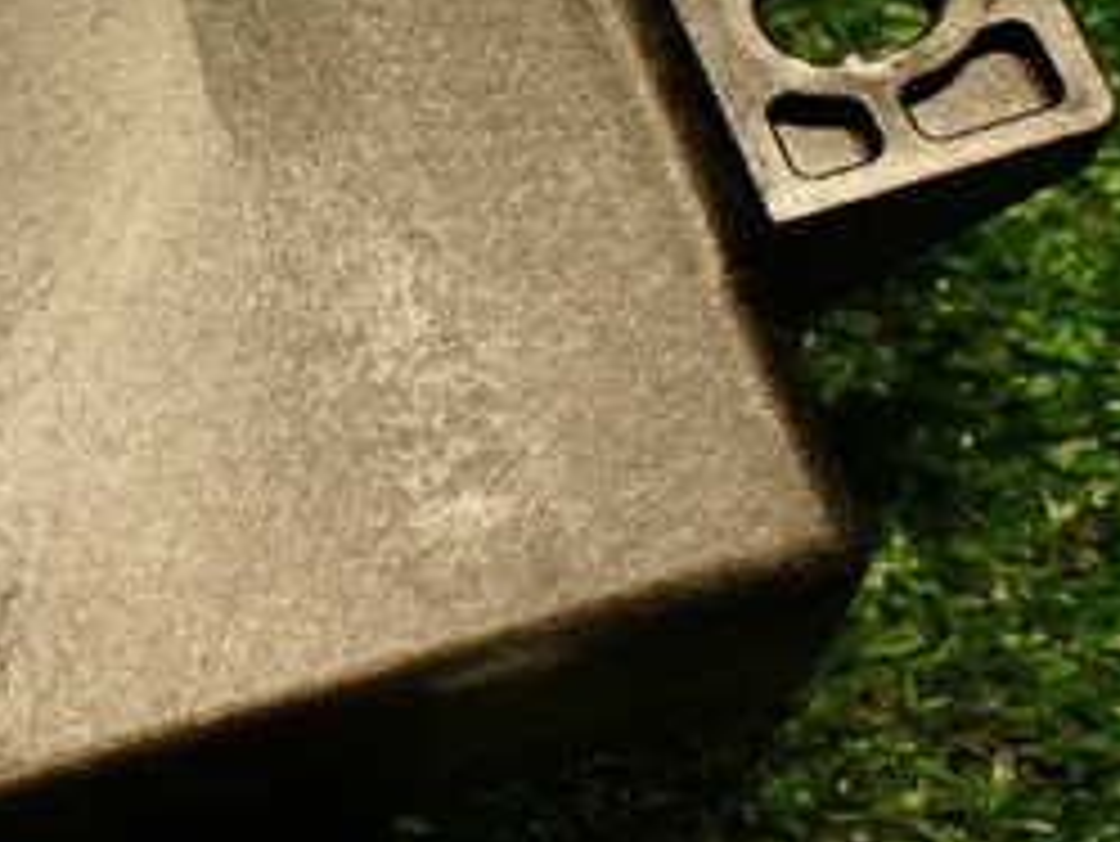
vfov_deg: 19.1
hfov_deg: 24.1
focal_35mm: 77
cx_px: -36
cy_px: 279
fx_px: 2493
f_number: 2.4
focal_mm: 5.79
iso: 250
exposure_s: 1/30
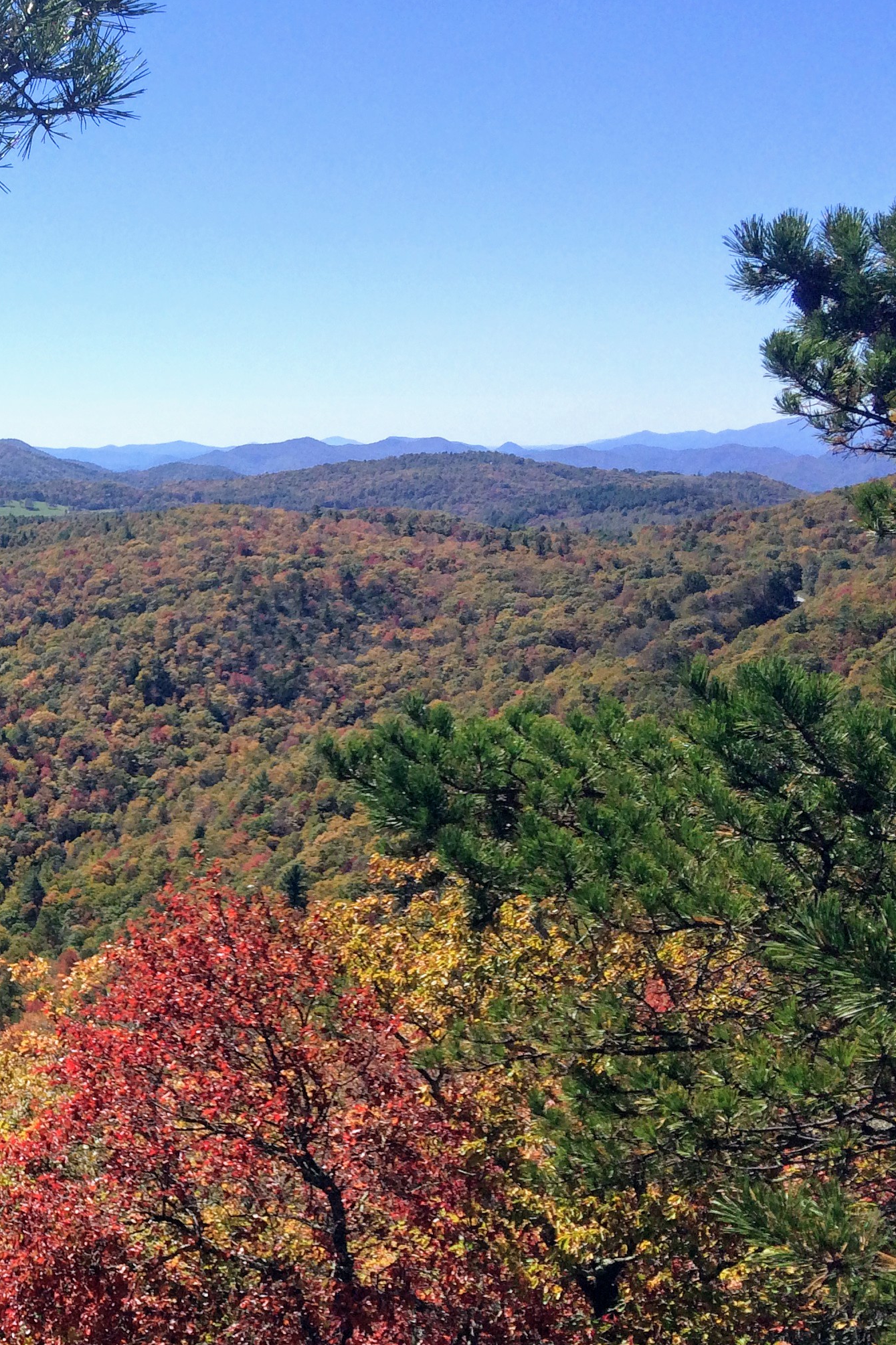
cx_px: -119
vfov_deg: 40.2
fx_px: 1830
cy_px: 807
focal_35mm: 49
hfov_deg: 25.3
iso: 32
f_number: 2.2
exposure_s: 1/2740
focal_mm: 4.15
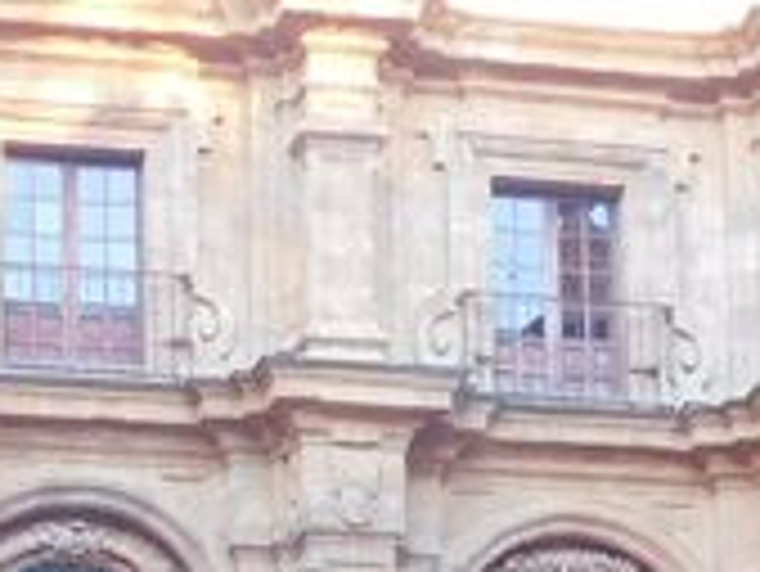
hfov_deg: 13.6
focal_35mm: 142
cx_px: -54
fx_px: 3120
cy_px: 1239
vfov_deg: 9.6
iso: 125
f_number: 3.2
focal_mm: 5.3
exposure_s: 1/30
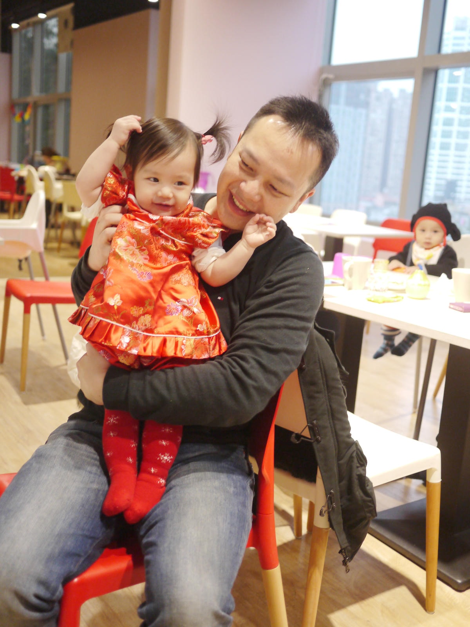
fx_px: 724
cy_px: 314
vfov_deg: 46.8
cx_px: 235
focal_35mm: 40
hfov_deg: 36.0
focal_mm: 20
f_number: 1.7
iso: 500
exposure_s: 1/60
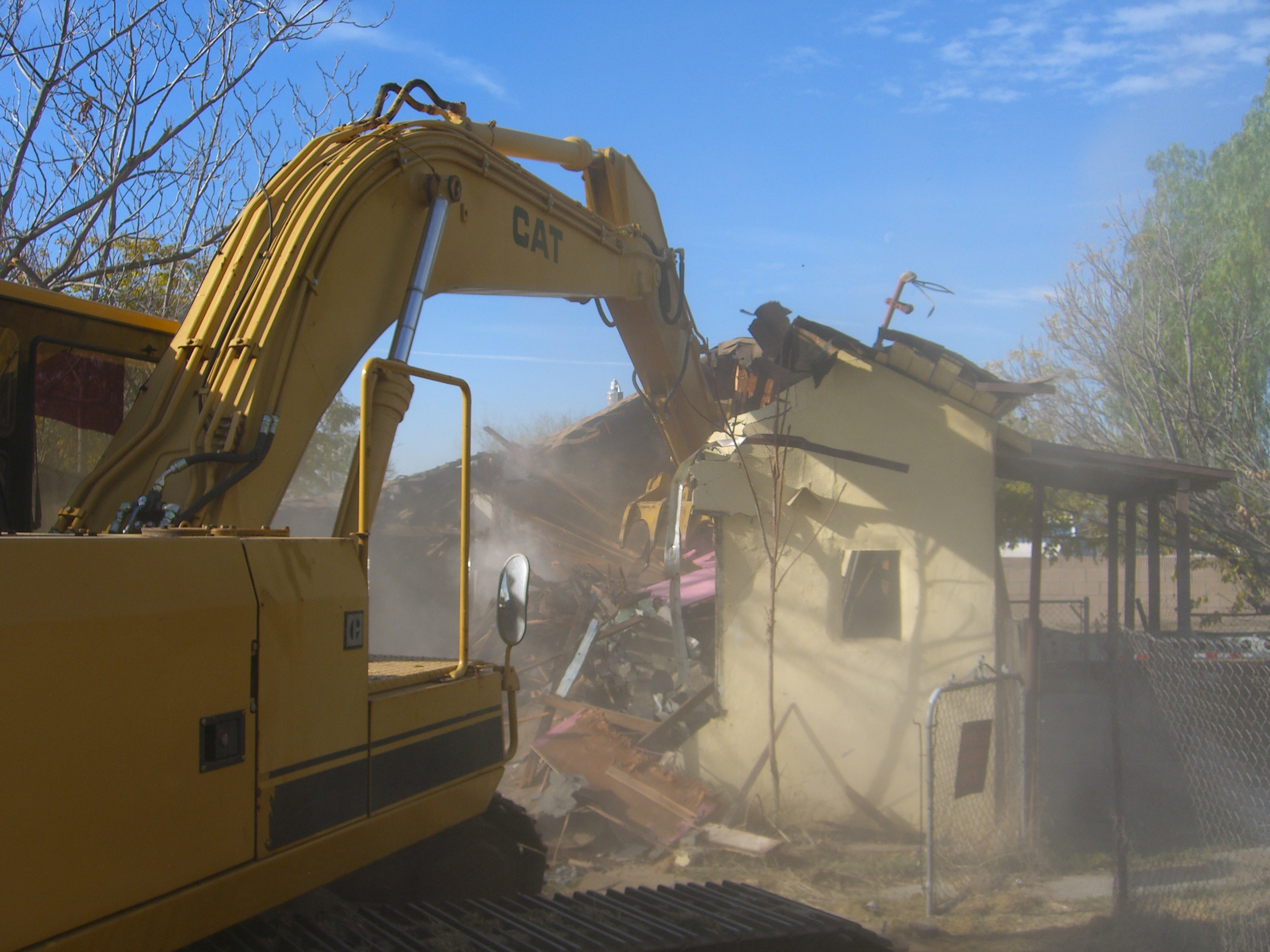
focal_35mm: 38
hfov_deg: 49.0
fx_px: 1394
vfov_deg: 37.7
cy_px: 476
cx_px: 635
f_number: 8
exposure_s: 1/160
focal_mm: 7.9
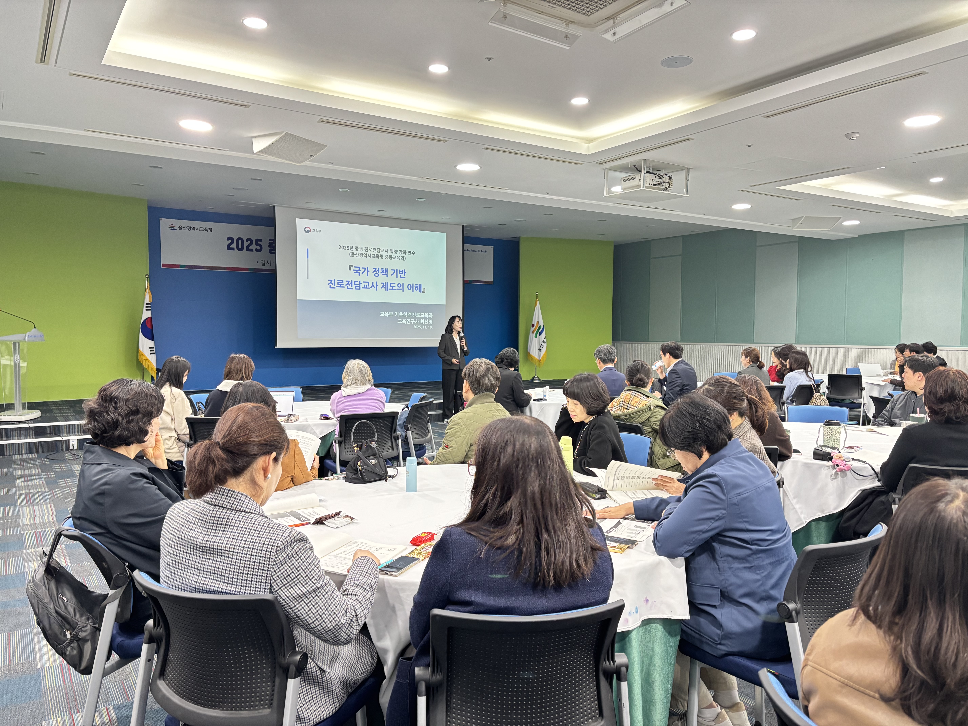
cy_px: 363
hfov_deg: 67.3
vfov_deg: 53.1
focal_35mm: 26
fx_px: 727
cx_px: 484
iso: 320
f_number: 1.6
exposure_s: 1/60
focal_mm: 5.96
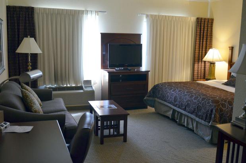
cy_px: 82
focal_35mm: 36
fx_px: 245
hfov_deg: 53.2
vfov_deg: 36.7
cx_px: 123
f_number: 3.5
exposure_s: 1/60
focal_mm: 24
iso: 1250
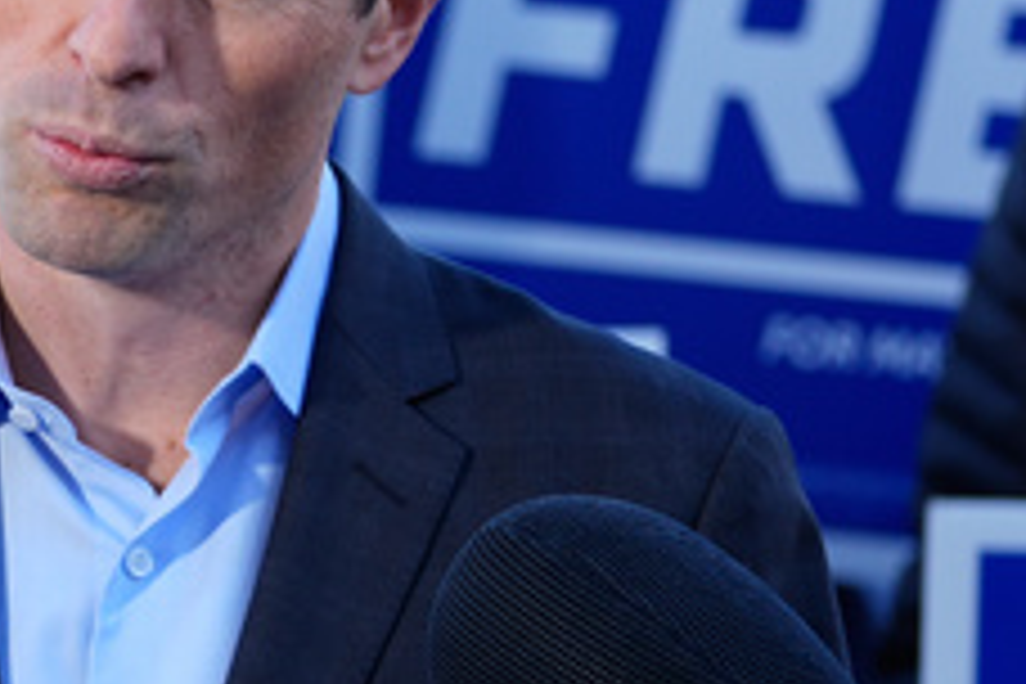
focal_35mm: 513
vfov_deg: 2.7
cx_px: -158
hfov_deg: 4.0
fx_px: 14619
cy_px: 574
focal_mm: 114
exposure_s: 1/640
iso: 160
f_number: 2.8
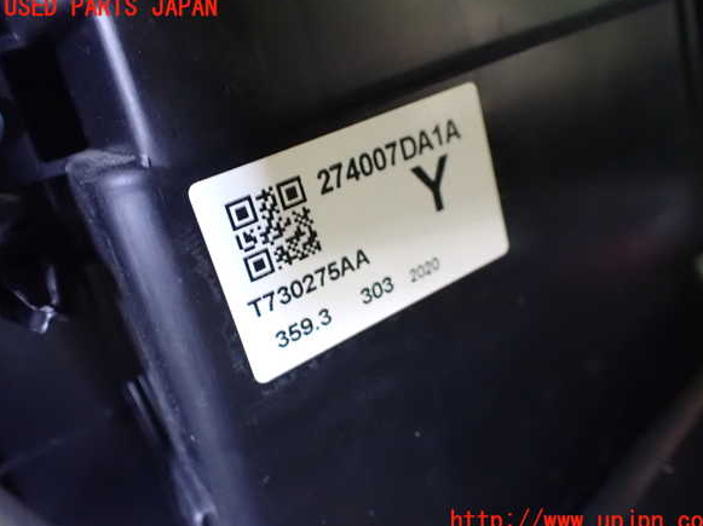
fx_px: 629
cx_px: 361
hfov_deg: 58.4
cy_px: 265
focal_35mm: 31
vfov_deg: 45.4
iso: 1600
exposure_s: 1/13
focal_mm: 5.4
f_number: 2.3
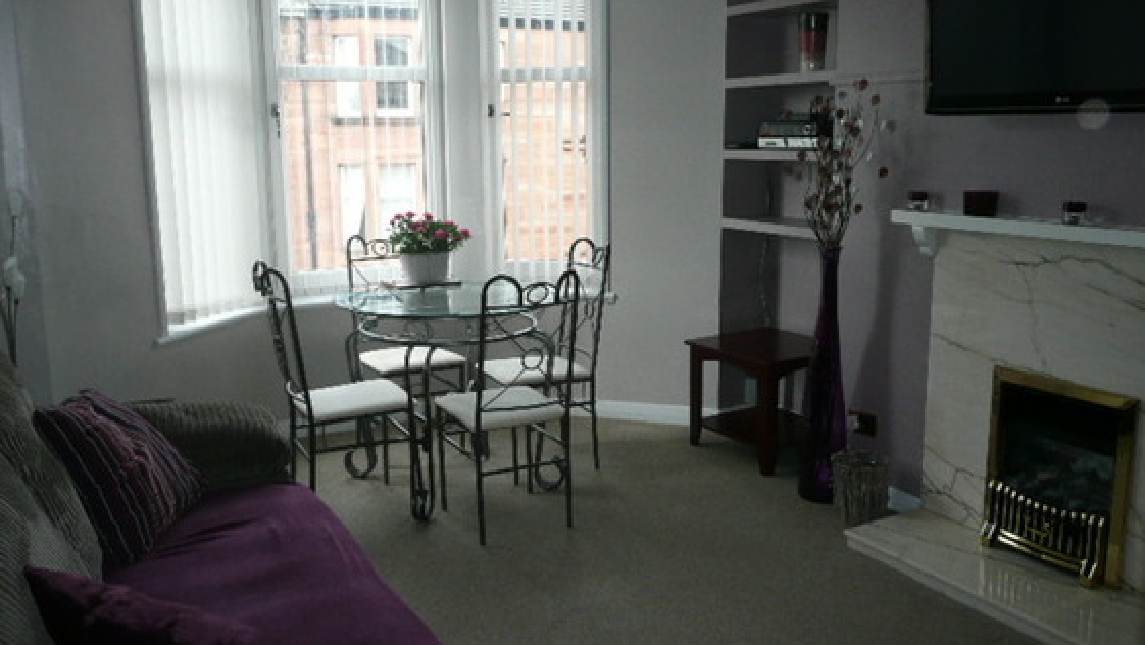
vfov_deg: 37.8
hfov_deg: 62.6
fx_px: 941
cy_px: 294
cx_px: 578
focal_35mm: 31
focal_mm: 4.6
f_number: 3.3
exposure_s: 1/50
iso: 100
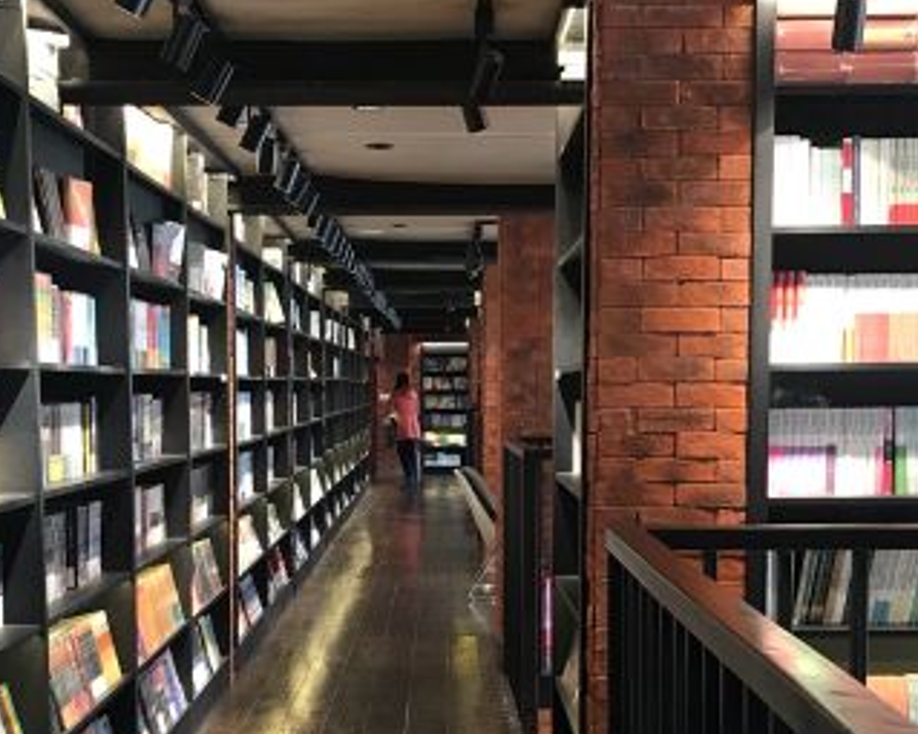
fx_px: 1630
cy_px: 560
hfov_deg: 31.5
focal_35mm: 60
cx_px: 435
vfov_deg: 25.1
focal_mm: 3.99
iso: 40
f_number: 1.8
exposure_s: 1/20
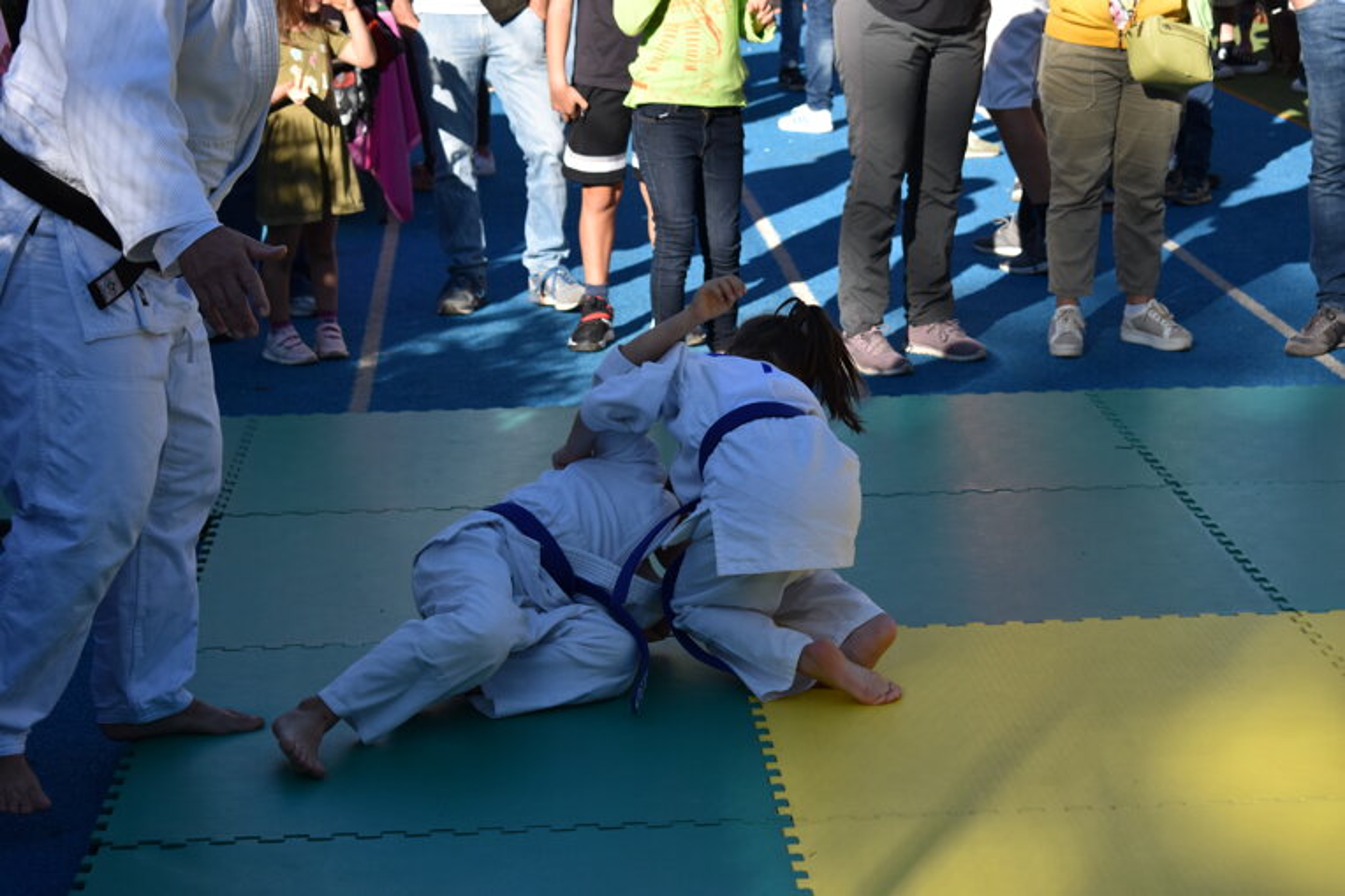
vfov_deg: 16.5
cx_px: 672
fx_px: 3081
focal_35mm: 82
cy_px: 448
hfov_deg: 24.6
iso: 400
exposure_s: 1/1000
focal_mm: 55
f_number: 5.6
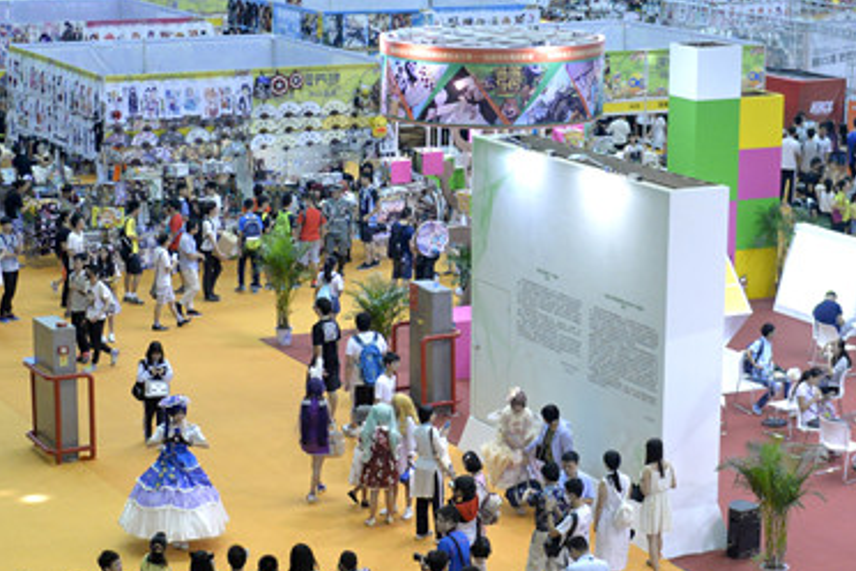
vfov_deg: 14.8
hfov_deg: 22.1
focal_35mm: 92
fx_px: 2187
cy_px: 373
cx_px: 479
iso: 1600
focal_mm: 38
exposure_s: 1/250
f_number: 2.8
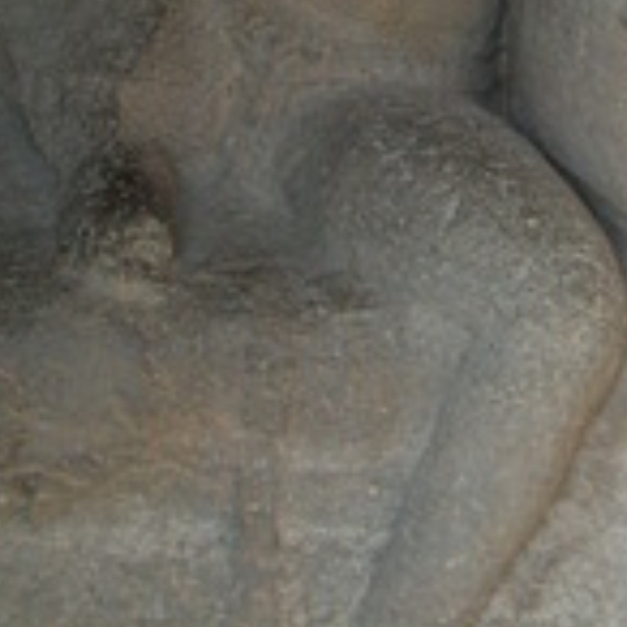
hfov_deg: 12.6
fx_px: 2836
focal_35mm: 138
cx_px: 348
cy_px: -69
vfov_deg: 12.4
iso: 800
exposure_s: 1/45
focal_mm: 33
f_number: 4
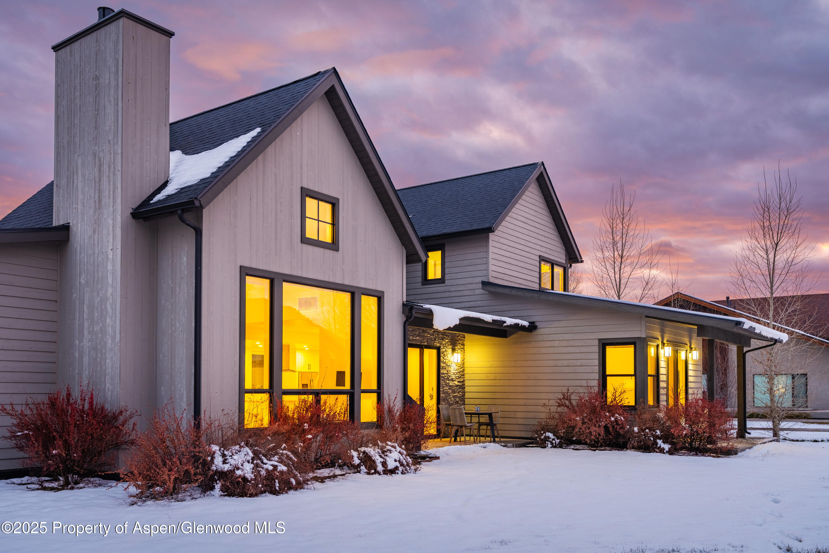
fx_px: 702
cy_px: 276
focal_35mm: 30
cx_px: 414
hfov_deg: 61.1
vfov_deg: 43.0
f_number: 5.6
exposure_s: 1/40
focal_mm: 30.5
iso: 400
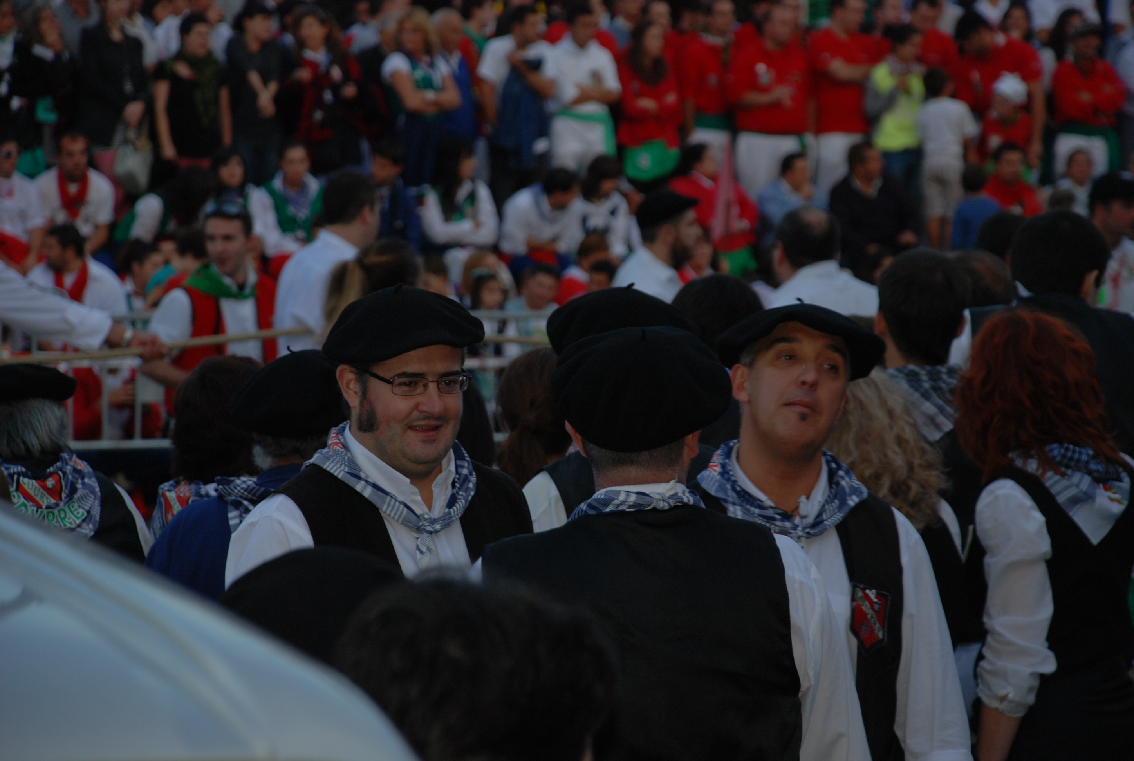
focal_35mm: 150
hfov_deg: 13.7
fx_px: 4735
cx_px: 567
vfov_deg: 9.2
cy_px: 380
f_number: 5.6
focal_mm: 100
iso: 220
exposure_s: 1/60
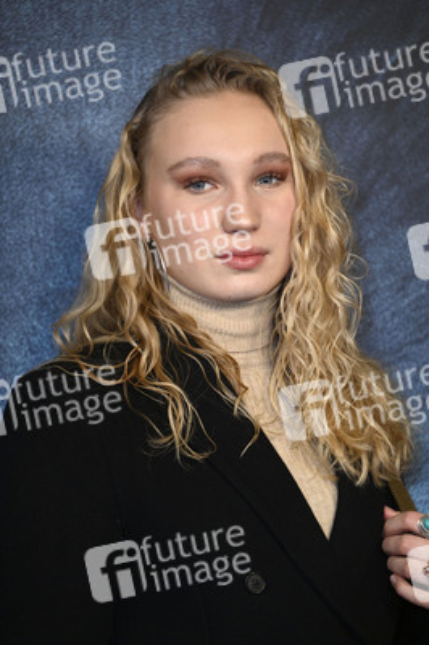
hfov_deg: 6.5
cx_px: 214
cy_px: 322
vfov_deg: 9.8
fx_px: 3760
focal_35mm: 210
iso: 1600
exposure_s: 1/250
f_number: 5.6
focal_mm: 210
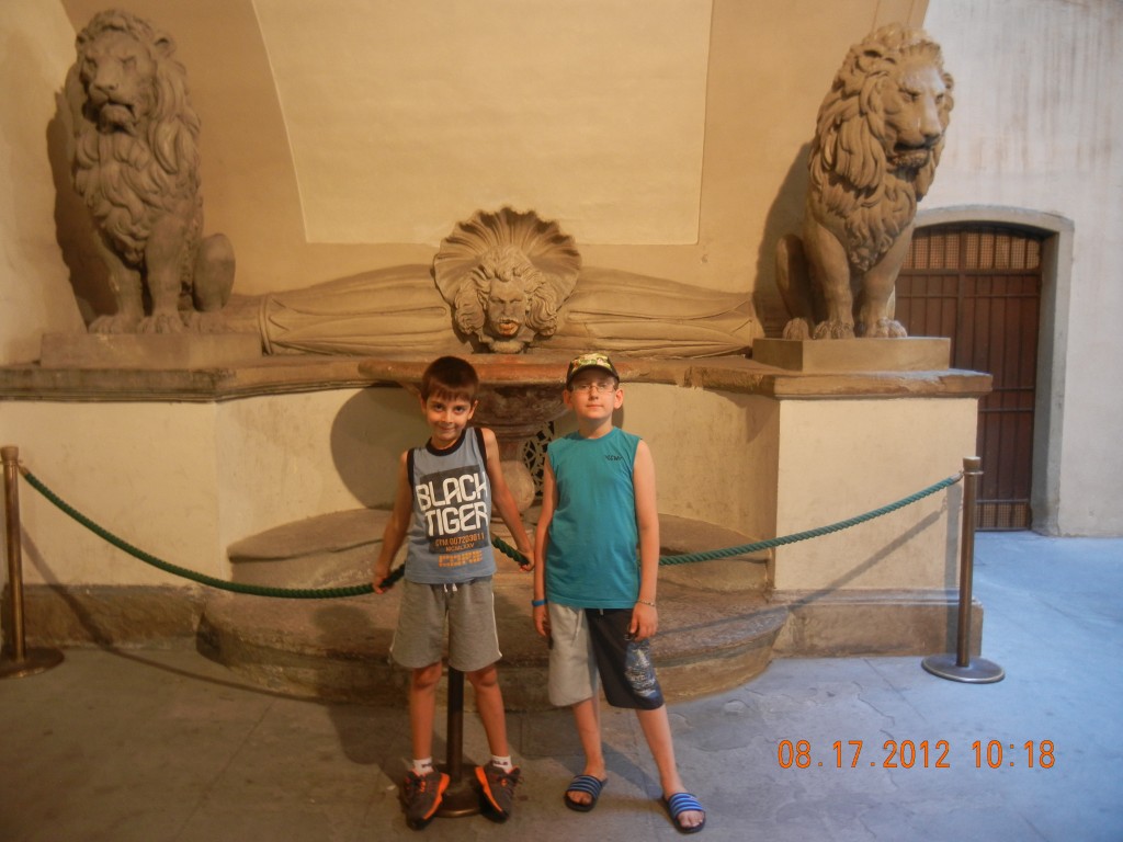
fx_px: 973
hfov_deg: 60.0
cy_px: 421
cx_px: 562
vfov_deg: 46.8
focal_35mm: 30
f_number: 3.5
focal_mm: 5.4
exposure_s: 1/4.4
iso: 200
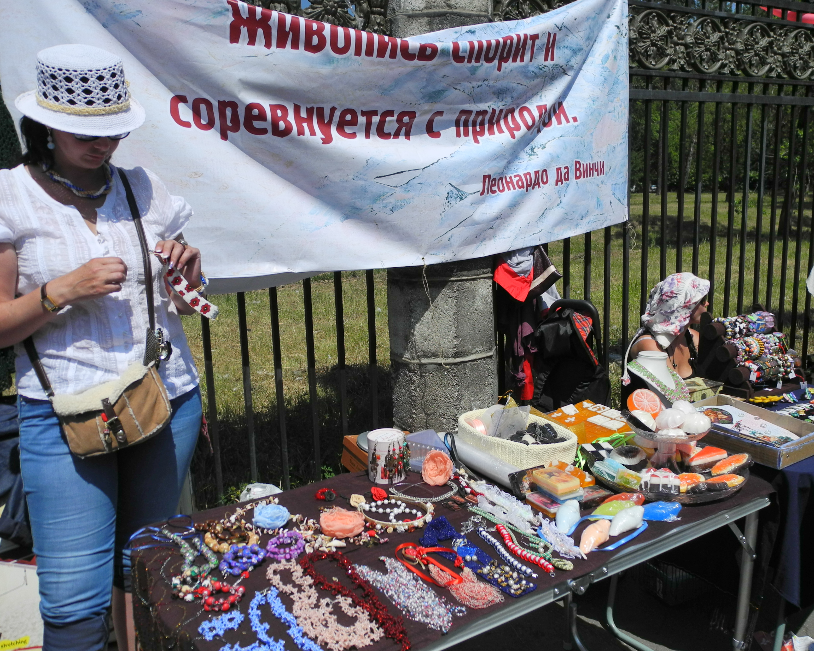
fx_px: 771
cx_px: 417
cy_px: 343
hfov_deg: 55.7
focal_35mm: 32
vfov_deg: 45.8
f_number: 2.8
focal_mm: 6
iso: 100
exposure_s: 1/498
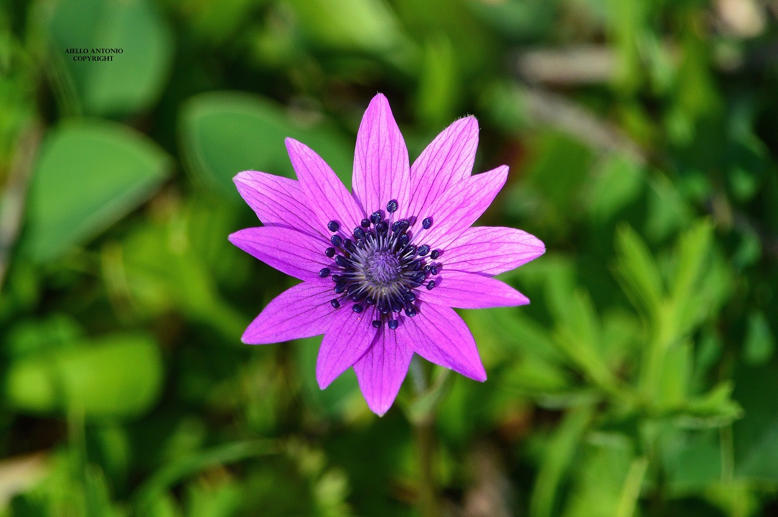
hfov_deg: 4.6
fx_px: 9713
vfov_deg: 3.0
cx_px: 389
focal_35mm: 450
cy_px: 258
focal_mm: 300
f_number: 11
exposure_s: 1/500
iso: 360
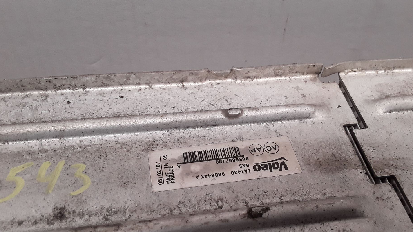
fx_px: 372
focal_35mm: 34
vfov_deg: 34.3
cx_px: 217
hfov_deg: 58.0
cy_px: 157
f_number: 1.9
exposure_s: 1/153
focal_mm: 2.91
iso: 100
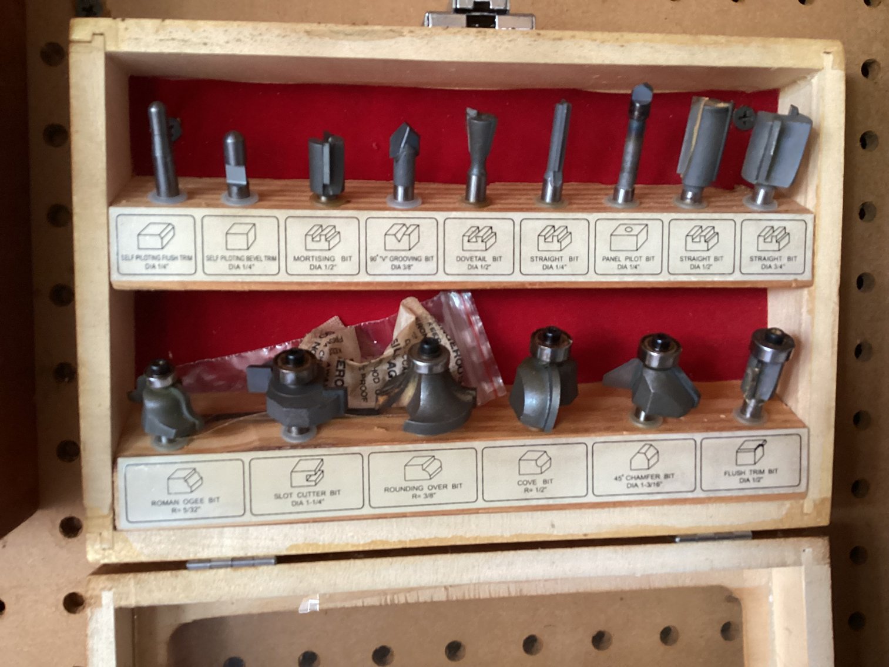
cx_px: 444
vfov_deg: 45.4
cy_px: 334
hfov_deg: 58.3
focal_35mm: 31
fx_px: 796
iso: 400
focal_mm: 3.3
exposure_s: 1/60
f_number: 2.4
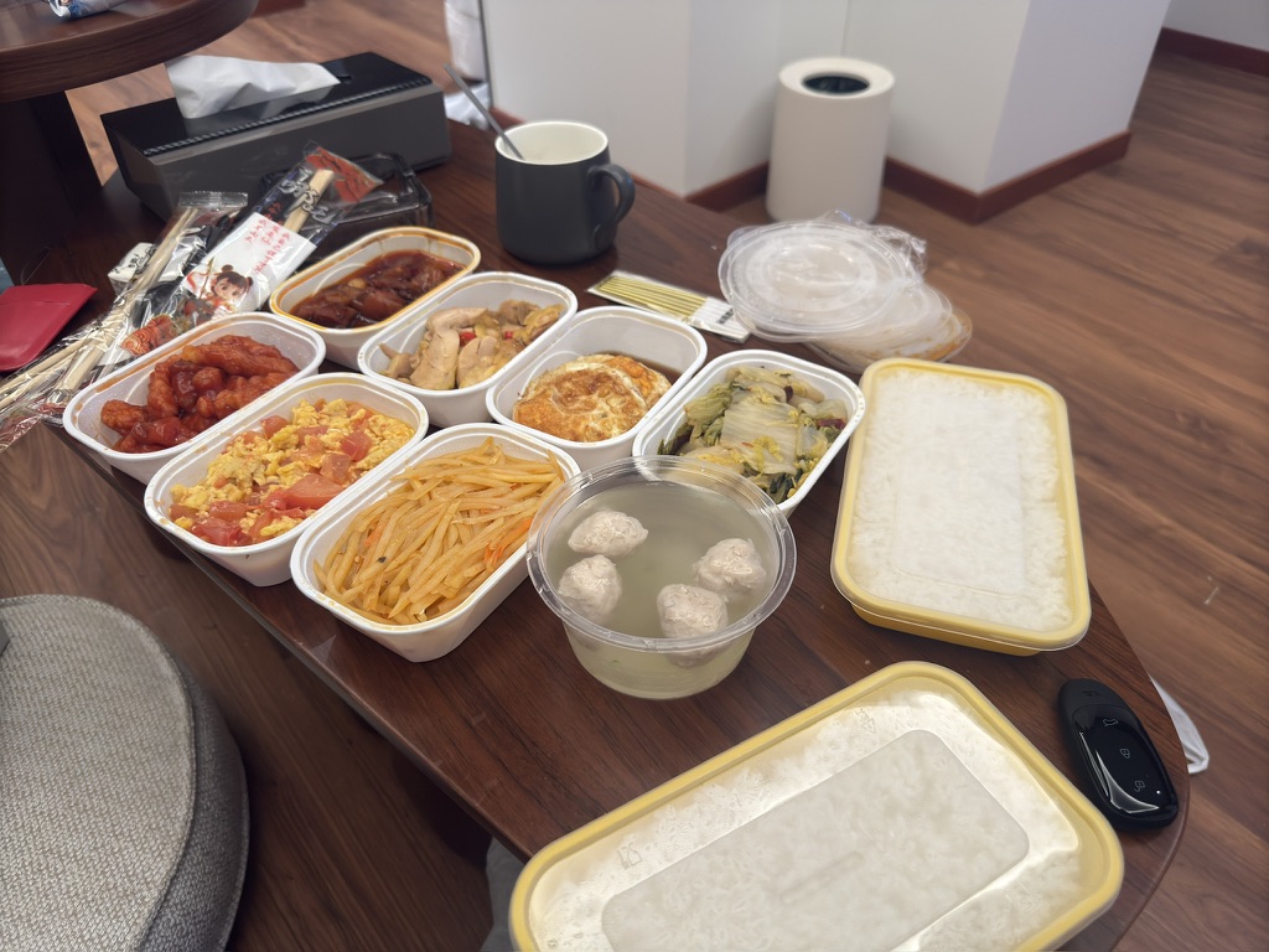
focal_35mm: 24
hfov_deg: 71.6
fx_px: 880
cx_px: 634
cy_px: 476
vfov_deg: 56.8
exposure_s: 1/60
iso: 200
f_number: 1.78
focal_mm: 6.76
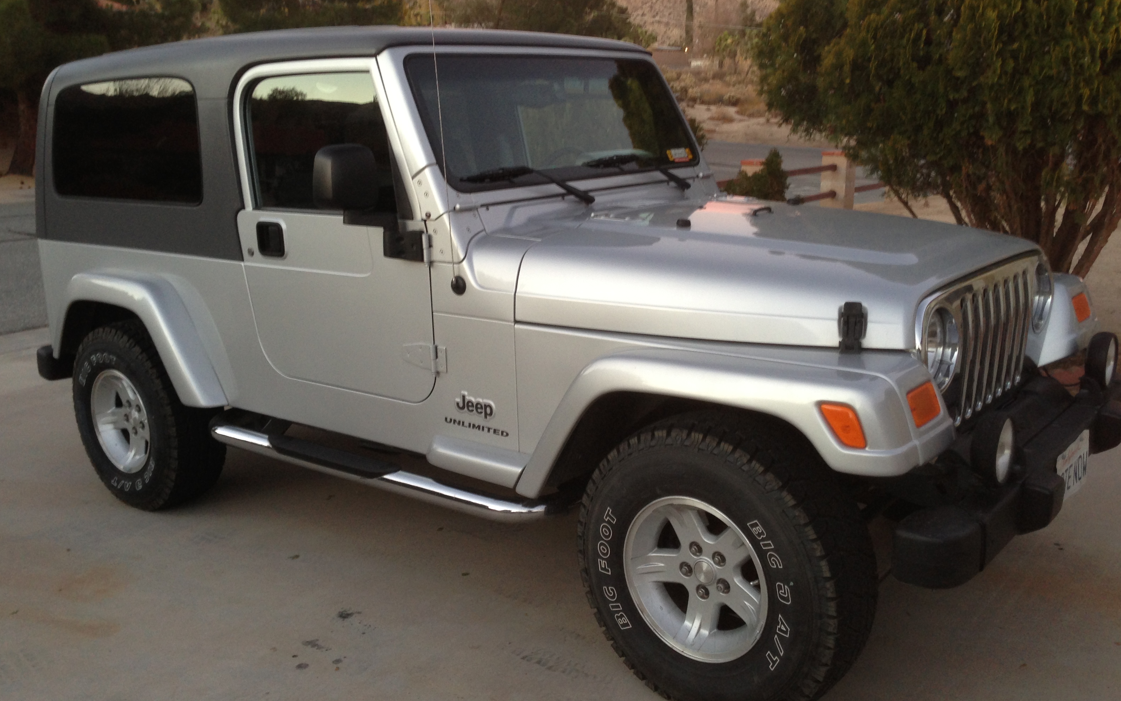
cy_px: 347
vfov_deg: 35.3
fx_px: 1100
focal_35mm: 36
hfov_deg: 54.0
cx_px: 555
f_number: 2.4
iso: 80
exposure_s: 1/20
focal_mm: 4.13
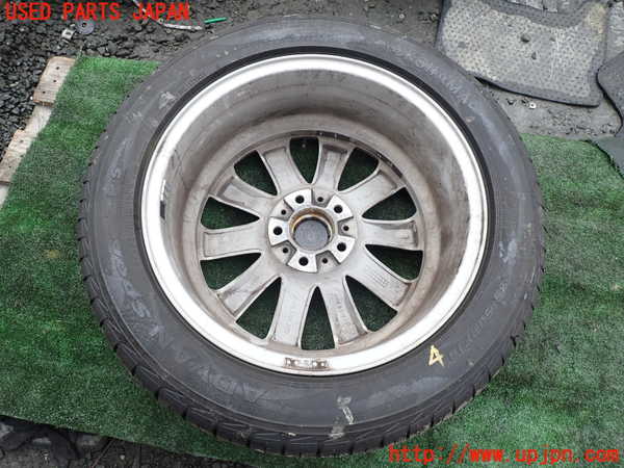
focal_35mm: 25
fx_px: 451
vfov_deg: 54.9
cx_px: 312
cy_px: 234
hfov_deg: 69.4
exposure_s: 1/100
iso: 100
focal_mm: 4.5
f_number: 2.8
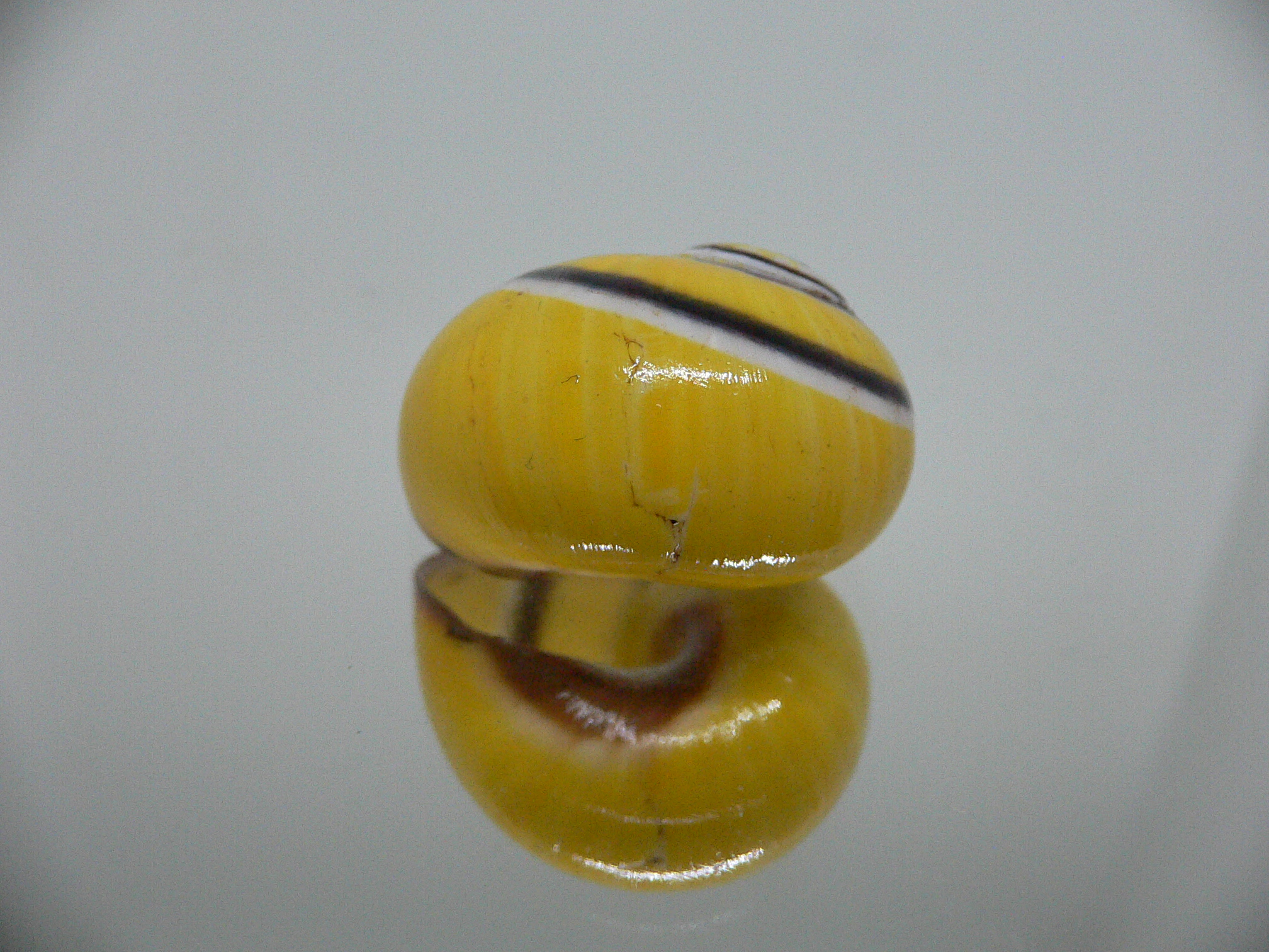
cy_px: 476
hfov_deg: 52.6
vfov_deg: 40.7
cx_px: 634
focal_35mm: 35
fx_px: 1283
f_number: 2.8
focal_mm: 4.6
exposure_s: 1/60
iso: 200
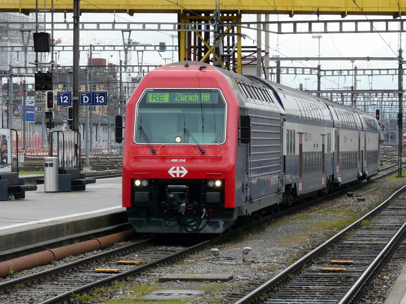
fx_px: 2299
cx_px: 186
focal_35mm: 196
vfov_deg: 7.6
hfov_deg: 10.1
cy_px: 142
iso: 100
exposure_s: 1/250
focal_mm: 26.4
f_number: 5
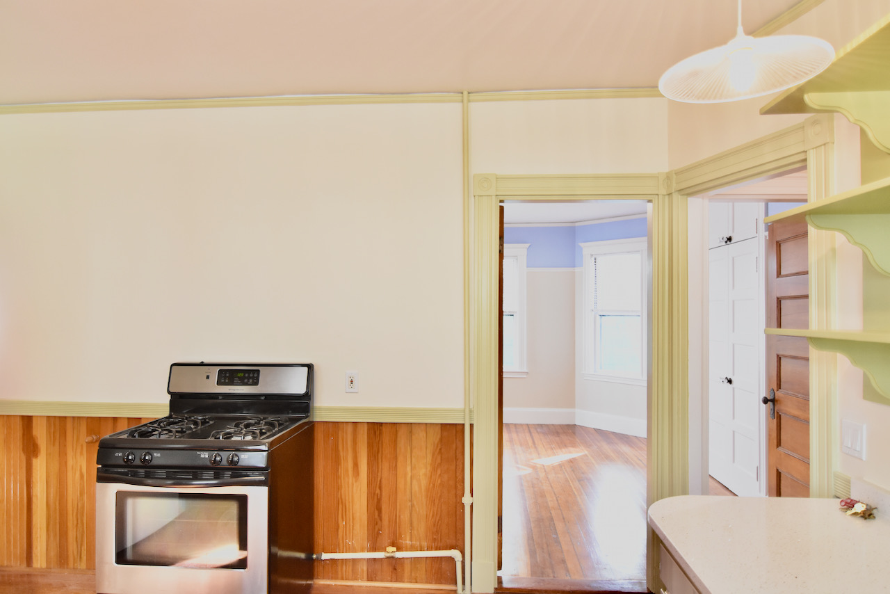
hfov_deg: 77.3
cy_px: 297
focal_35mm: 22
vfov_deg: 56.2
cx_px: 445
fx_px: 556
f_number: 2.8
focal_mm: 15
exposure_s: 1/125
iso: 1600
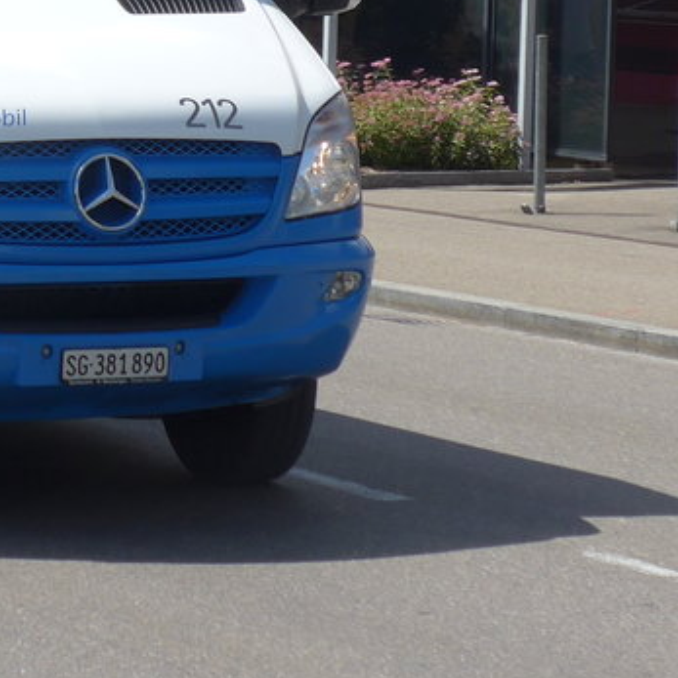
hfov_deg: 8.6
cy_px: -121
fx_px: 4476
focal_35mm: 202
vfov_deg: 8.6
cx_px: -148
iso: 80
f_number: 3.9
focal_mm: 13.4
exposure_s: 1/800
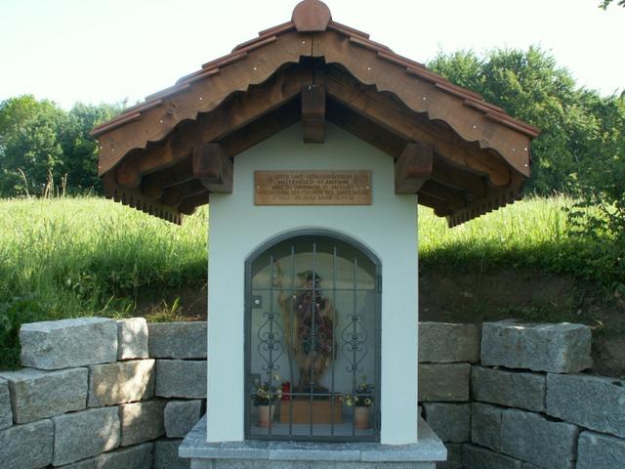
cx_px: 312
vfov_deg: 40.7
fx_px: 632
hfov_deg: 52.6
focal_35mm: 35
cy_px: 234
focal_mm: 5.86
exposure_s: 1/100
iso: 50
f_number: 4
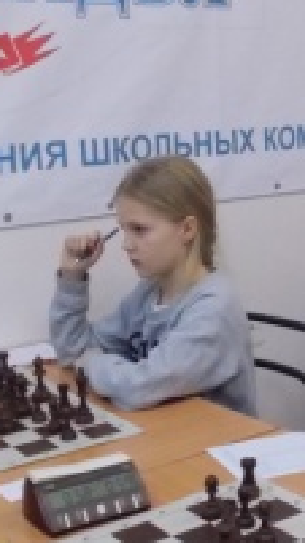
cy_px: 292
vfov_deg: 33.3
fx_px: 906
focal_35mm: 63
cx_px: 262
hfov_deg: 18.8
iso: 800
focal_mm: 4.6
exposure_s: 1/125
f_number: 3.2
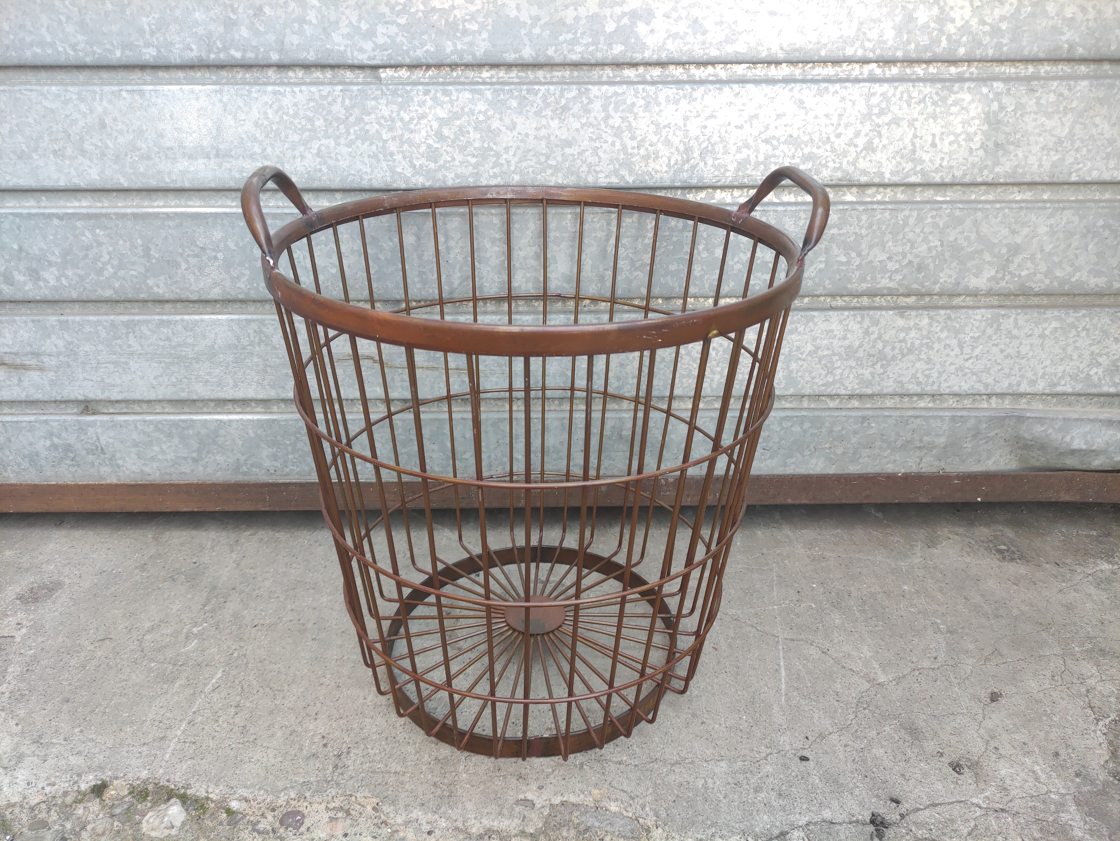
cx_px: 560
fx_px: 809
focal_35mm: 25
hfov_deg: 69.4
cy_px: 420
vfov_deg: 54.9
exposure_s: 1/100
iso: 142
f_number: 1.89
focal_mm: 5.43
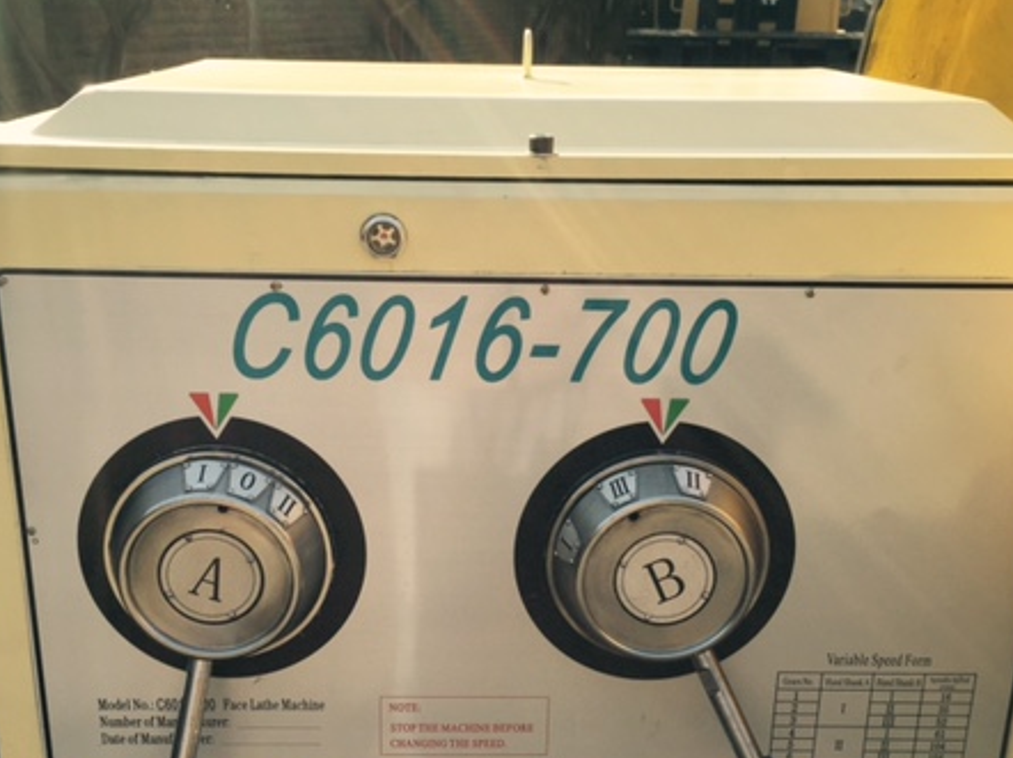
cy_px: 463
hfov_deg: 44.8
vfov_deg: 34.2
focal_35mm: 42
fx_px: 1228
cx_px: 493
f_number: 2.2
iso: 32
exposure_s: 1/648
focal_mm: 4.15
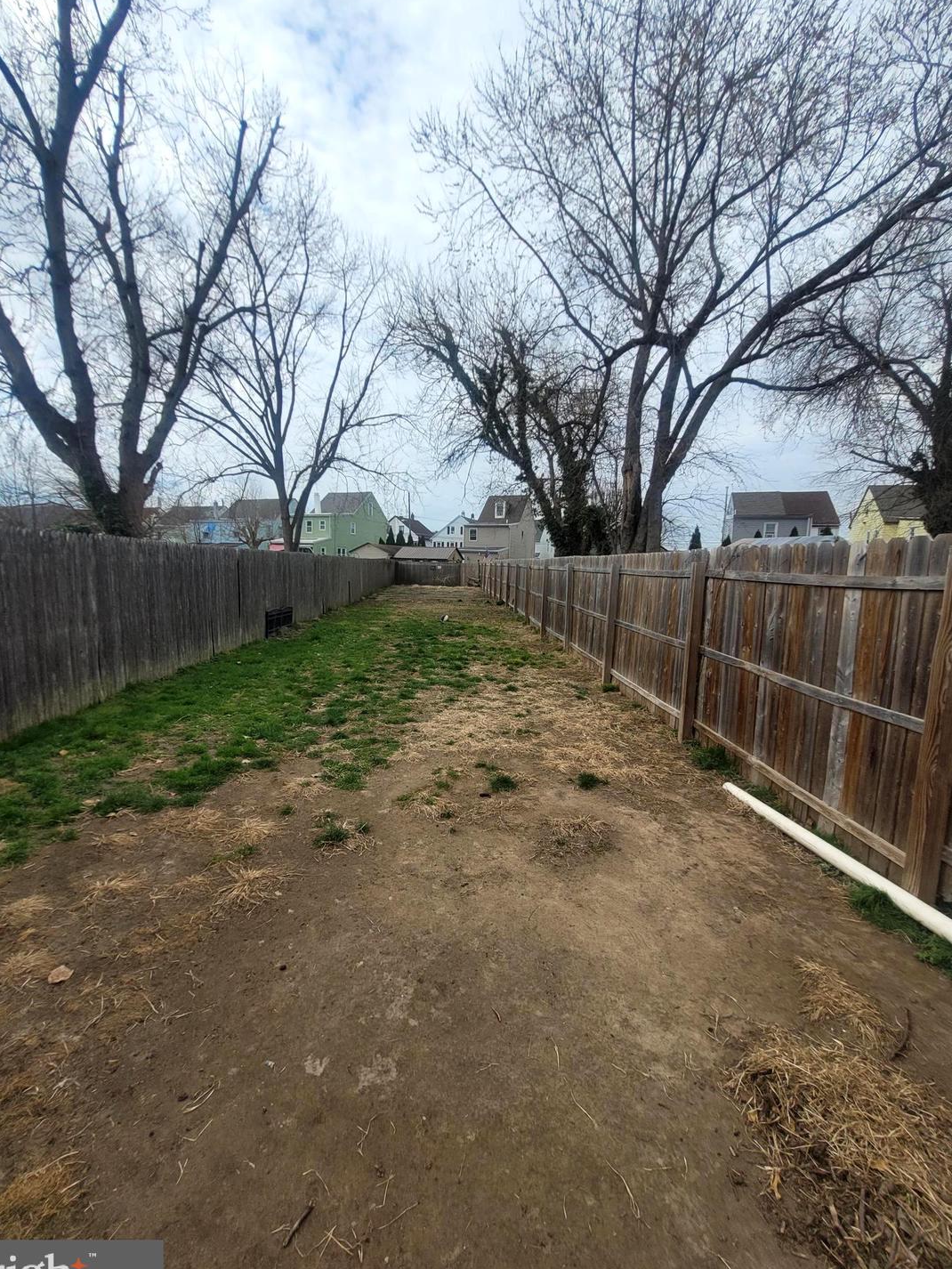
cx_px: 454
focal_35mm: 14
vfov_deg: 102.1
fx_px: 513
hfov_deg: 85.6
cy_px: 629
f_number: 2.2
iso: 40
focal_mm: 1.74
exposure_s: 1/1659
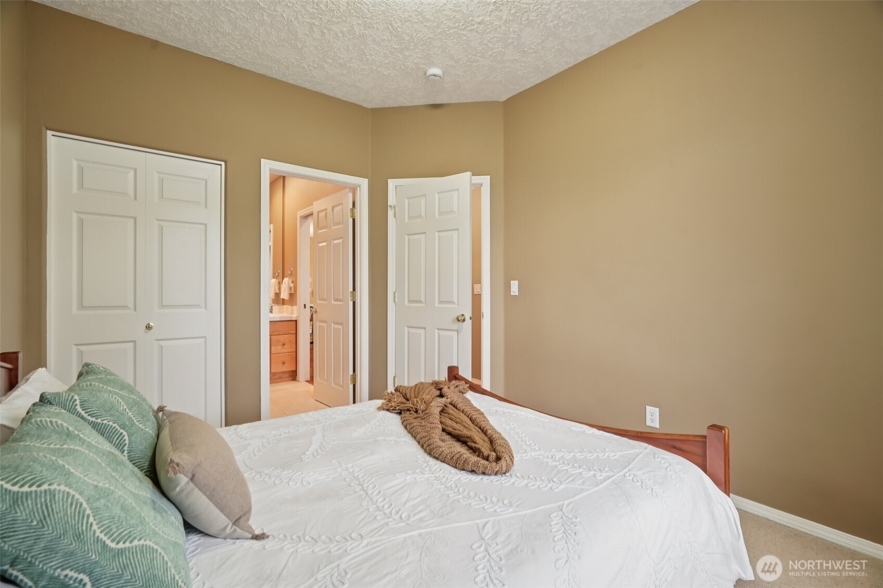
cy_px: 294
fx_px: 392
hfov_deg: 96.7
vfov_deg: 73.7
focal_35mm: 16
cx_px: 442
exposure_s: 1/4
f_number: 8
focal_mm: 16
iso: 400
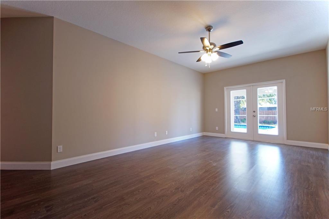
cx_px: 164
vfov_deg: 77.2
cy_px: 110
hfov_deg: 100.4
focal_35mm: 15
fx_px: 137
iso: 200
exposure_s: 1/40
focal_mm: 10
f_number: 4
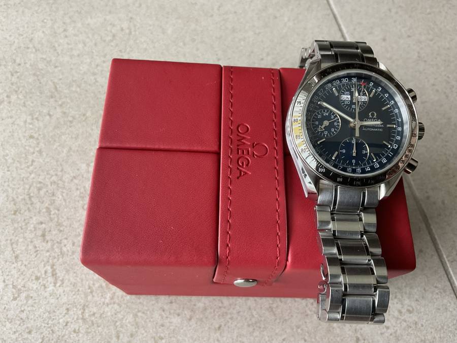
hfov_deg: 61.7
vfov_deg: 48.2
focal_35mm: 29
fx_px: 383
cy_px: 172
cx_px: 228
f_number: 1.8
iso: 160
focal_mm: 3
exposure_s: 1/60
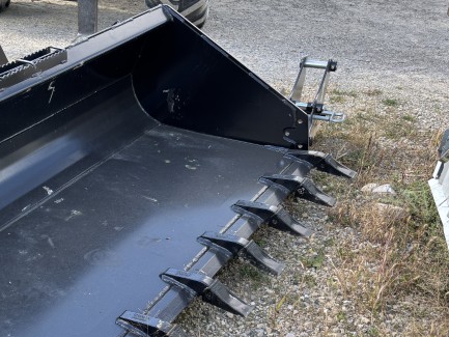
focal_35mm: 48
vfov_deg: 29.5
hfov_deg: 38.4
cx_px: 100
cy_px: 278
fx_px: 623
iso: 50
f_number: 1.6
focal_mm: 5.96
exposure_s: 1/279
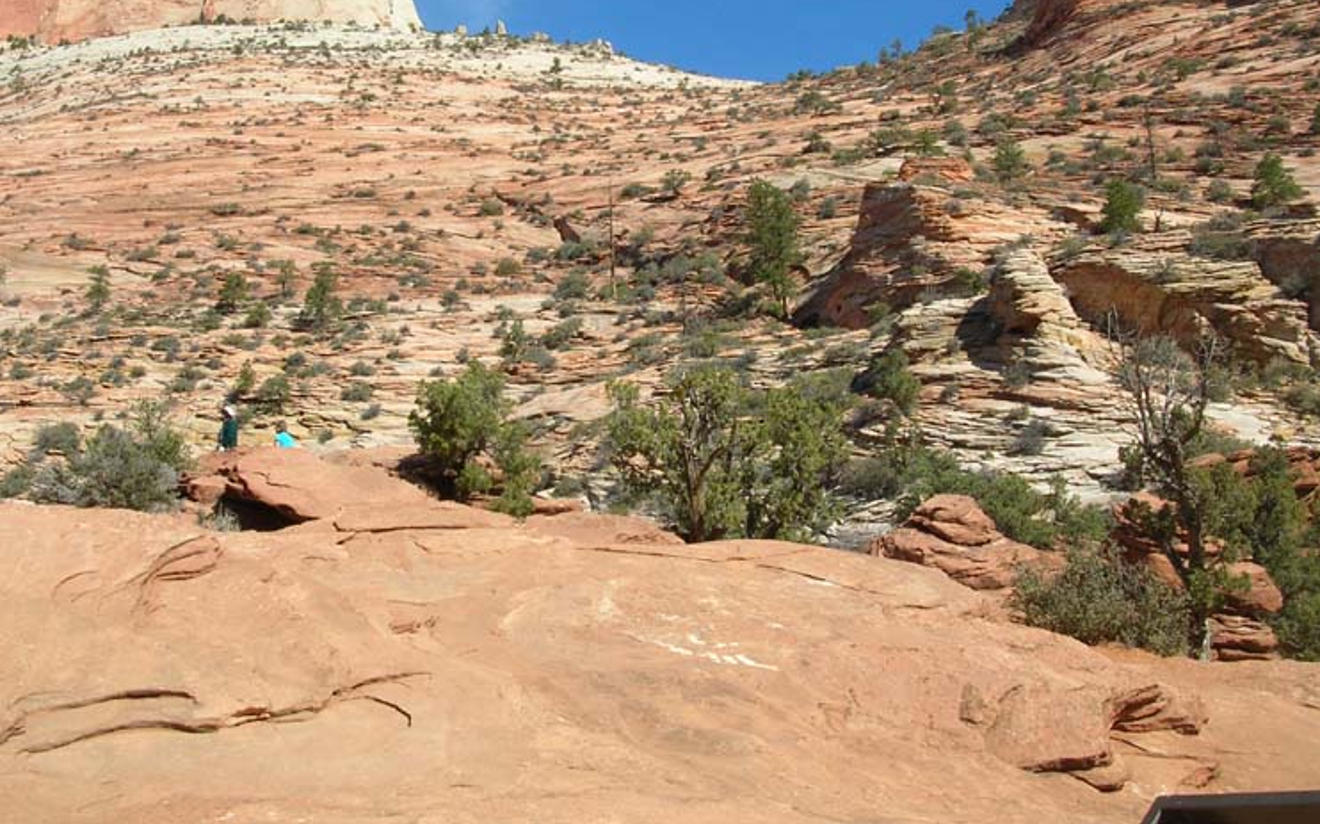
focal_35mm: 40
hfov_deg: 49.3
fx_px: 1438
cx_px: 626
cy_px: 293
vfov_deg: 31.8
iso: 50
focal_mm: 5.8
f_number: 5.6
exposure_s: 1/260
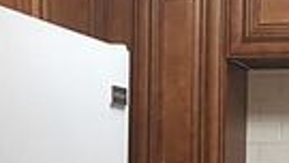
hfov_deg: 18.2
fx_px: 897
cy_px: 233
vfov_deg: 10.1
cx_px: 206
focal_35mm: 117
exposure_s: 1/15
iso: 32
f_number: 2.2
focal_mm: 4.15
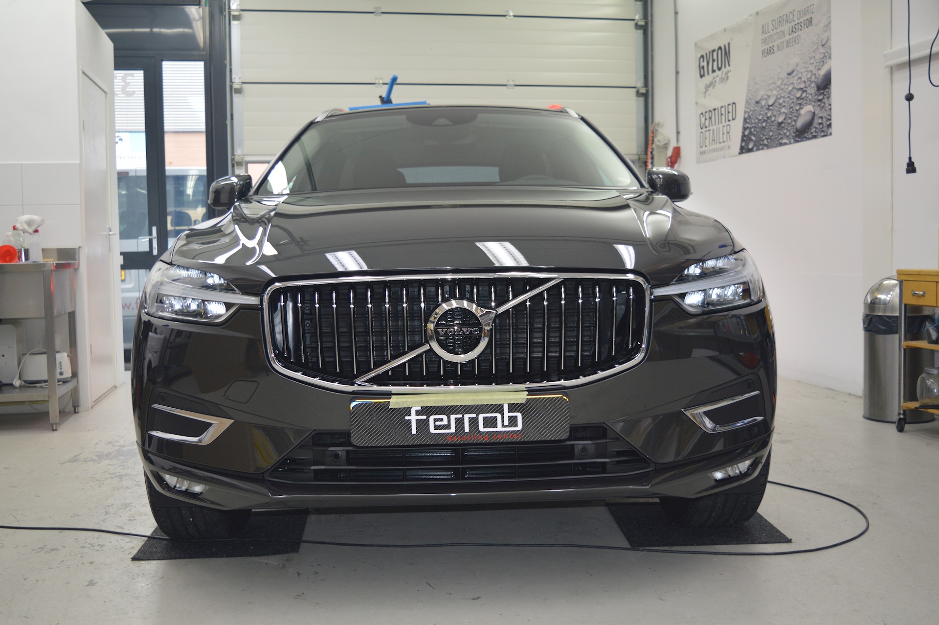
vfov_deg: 36.8
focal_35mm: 36
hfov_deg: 53.2
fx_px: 938
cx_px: 470
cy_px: 312
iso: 450
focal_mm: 24
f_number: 4
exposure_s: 1/60
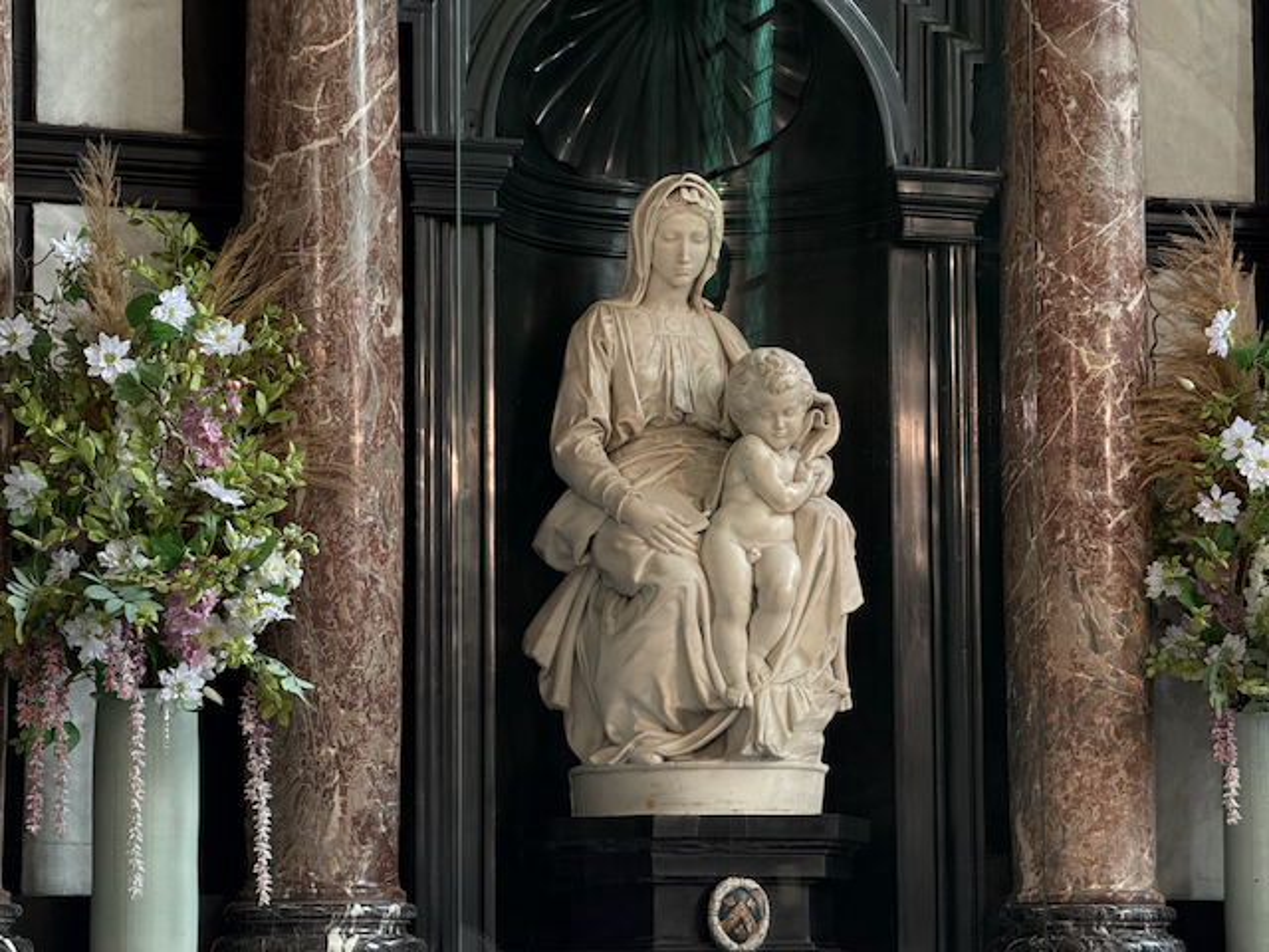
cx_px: 634
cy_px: 476
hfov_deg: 16.4
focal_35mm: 120
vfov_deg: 12.3
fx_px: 4399
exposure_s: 1/98
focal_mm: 15.66
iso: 250
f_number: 2.8
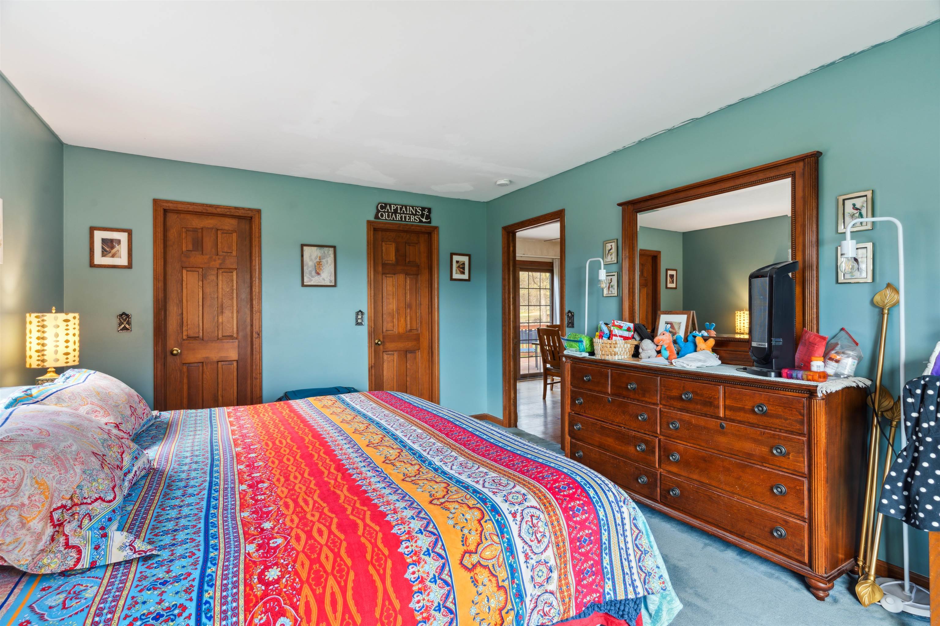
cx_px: 470
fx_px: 444
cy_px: 313
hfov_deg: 93.3
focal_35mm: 17
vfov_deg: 70.4
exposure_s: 1/1.25
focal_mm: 17
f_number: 9
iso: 100
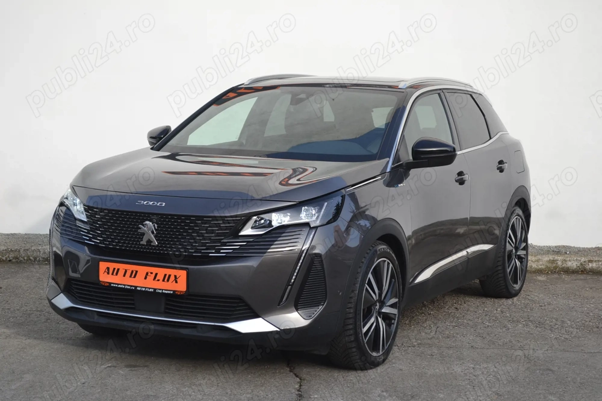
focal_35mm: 69
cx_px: 301
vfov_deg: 19.7
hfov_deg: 29.3
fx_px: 1153
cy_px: 200
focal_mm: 46
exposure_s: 1/160
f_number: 6.3
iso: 100
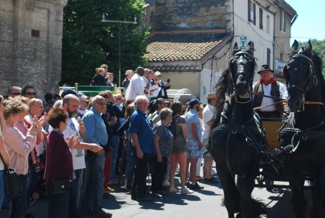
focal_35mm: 66
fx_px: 597
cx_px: 200
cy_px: 74
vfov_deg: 20.7
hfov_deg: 30.3
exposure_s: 1/160
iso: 100
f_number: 6.3
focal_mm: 32
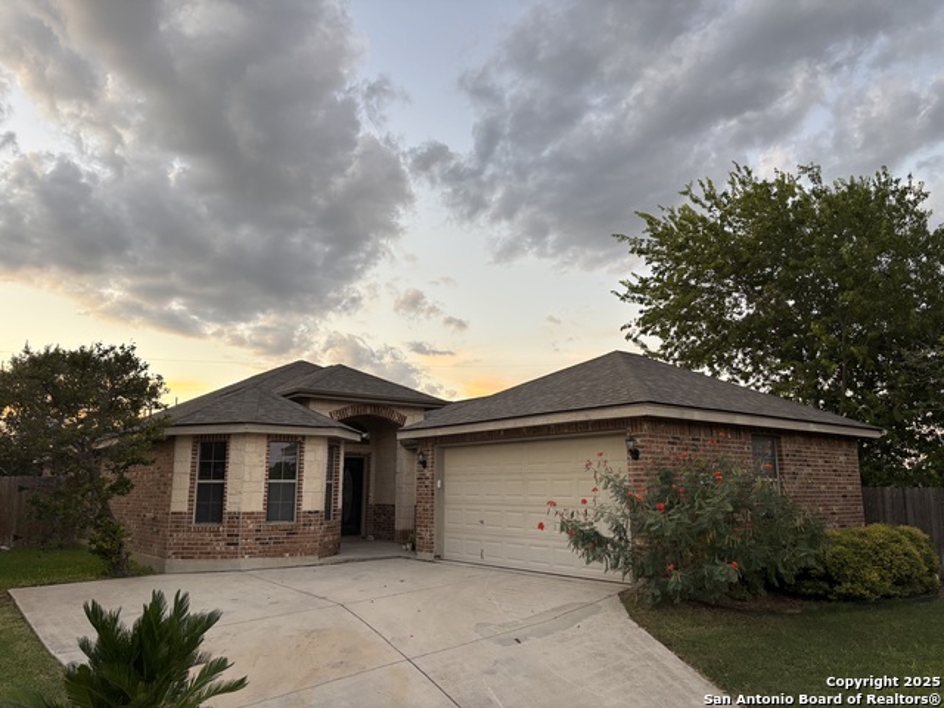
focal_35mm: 26
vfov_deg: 53.1
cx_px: 472
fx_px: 709
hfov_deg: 67.3
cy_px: 354
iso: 100
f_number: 1.6
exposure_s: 1/121
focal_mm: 5.96
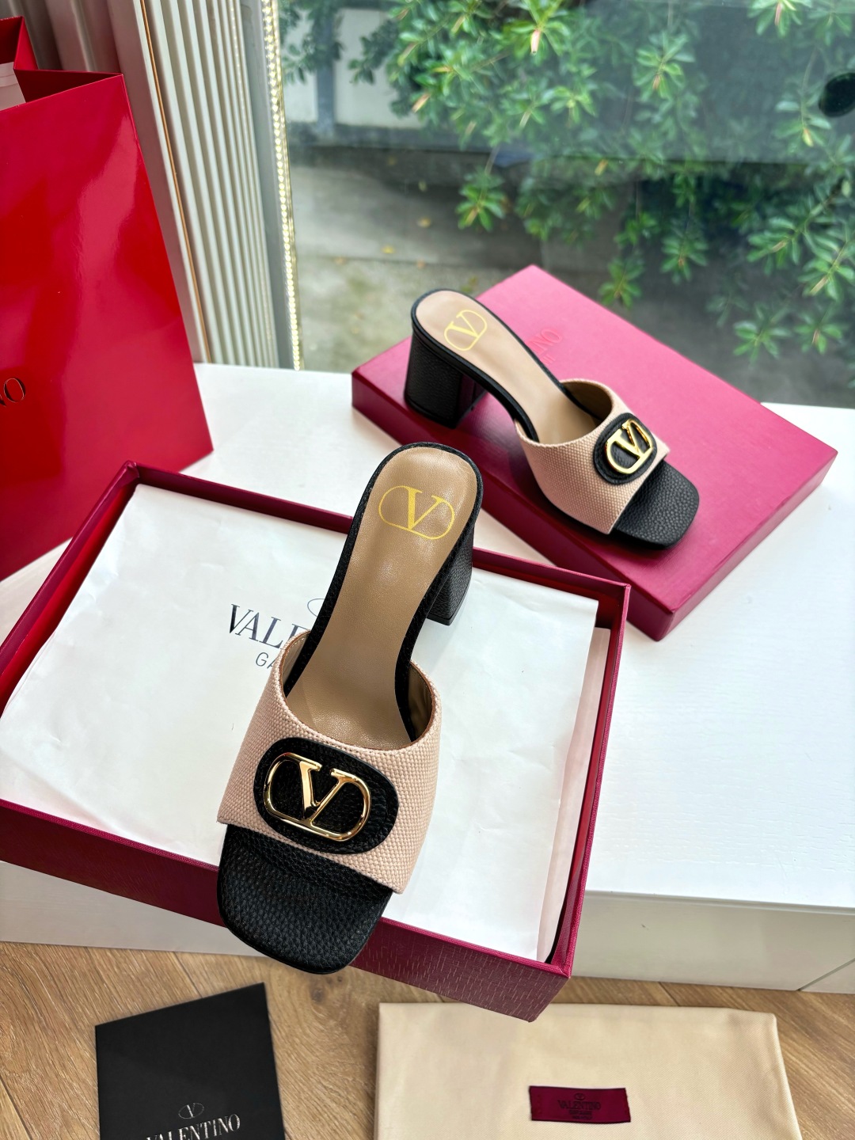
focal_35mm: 26
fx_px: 856
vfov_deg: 67.3
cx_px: 428
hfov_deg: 53.1
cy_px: 570
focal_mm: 5.96
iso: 50
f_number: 1.6
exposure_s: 1/591
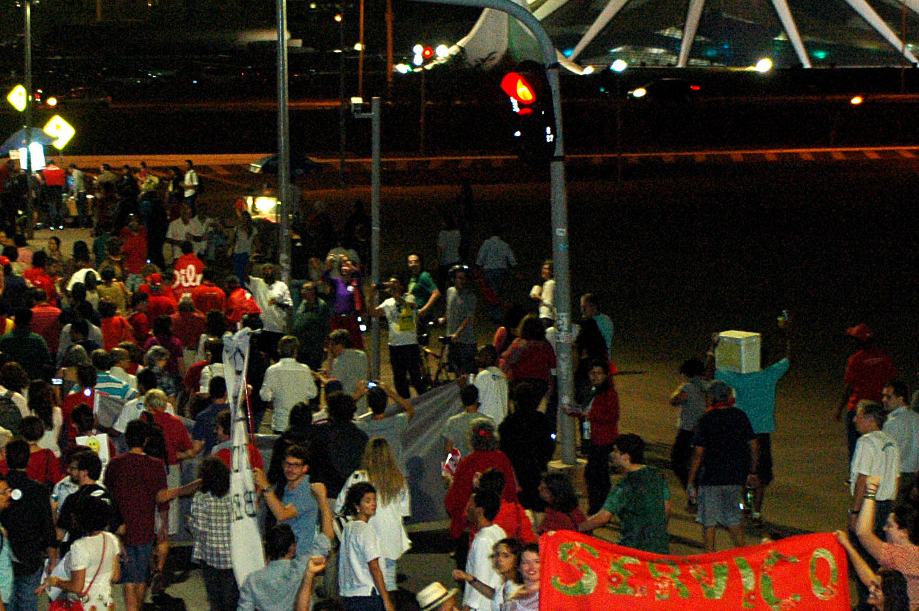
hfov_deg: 19.4
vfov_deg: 13.0
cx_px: 280
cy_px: 260
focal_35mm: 105
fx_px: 2678
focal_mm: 36
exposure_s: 1/60
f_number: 2.8
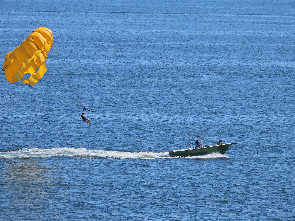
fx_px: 3238
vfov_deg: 3.9
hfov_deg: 5.2
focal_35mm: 380
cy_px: 110
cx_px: 148
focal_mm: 67.8
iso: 100
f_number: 5
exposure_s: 1/1250
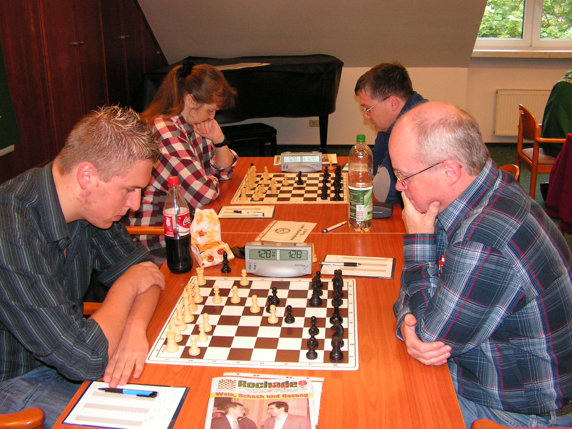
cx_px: 286
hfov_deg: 51.4
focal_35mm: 36
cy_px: 214
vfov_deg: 39.7
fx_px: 595
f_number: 3.2
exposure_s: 1/40
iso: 200
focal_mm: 6
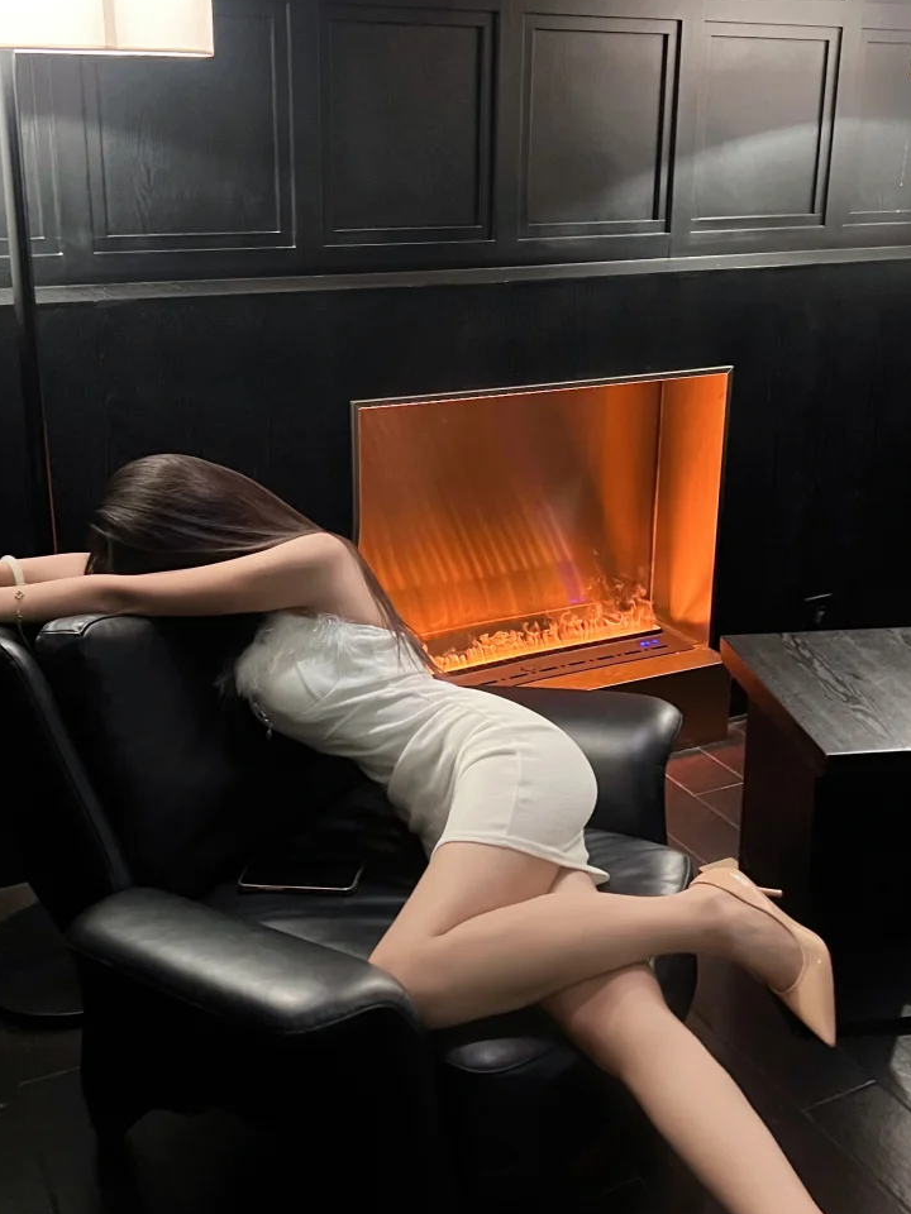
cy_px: 529
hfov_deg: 36.8
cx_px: 453
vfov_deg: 47.7
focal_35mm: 39
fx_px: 1369
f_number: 1.5
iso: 640
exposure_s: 1/30
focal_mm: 5.7
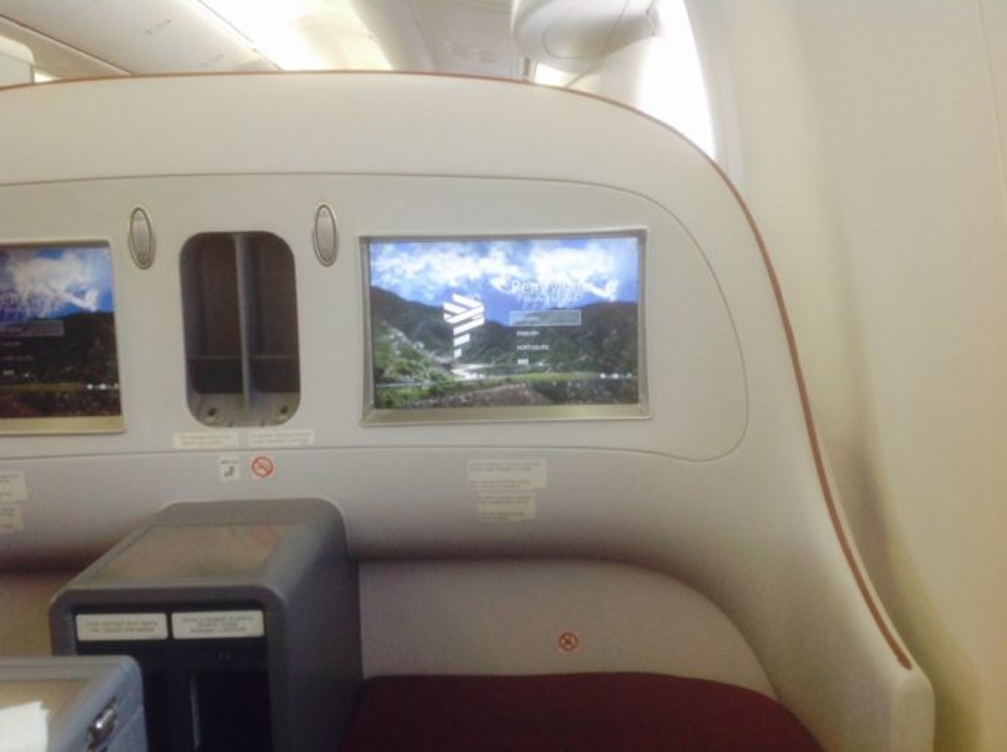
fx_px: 1016
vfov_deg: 40.6
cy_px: 376
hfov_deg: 52.7
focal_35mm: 35
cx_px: 504
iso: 80
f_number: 2.4
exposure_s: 1/15
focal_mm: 4.28
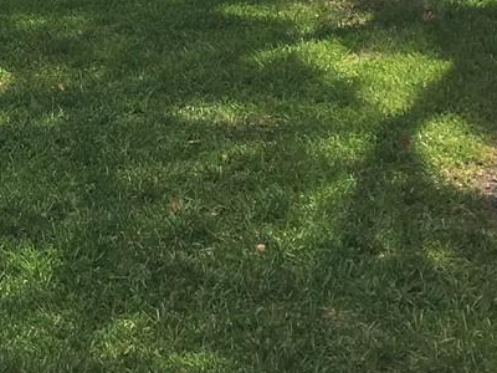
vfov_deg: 11.6
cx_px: 26
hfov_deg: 16.7
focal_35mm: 116
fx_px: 1665
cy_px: -357
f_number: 2.2
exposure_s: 1/793
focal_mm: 4.15
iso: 25
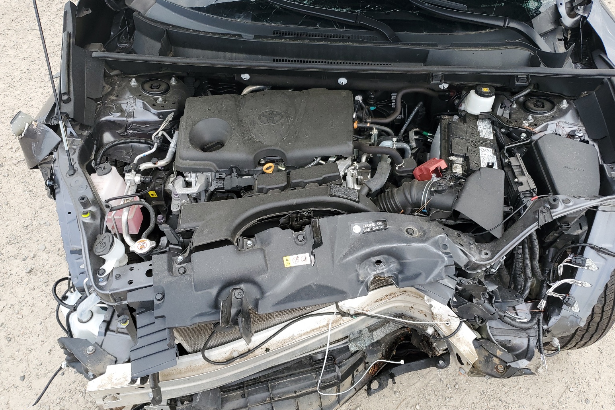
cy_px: 205
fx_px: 478
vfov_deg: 46.4
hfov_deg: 65.5
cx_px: 314
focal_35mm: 28
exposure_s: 1/476
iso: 50
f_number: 1.5
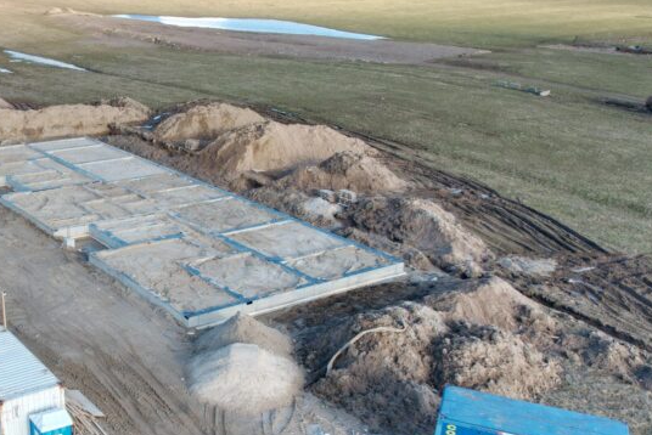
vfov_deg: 31.7
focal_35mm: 42
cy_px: 293
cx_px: 161
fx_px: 761
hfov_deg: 44.8
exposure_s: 1/500
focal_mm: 8.38
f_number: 2.8
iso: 100
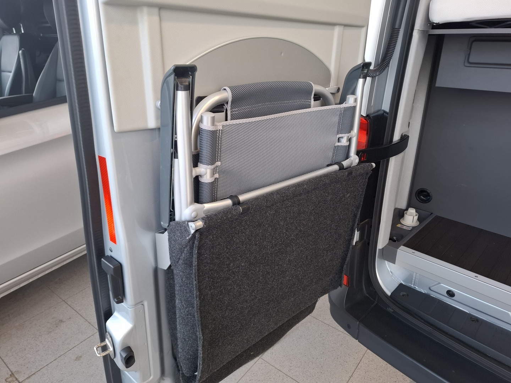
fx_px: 340
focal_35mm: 23
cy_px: 192
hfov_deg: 73.9
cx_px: 256
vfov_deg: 58.9
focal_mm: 5.54
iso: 200
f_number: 1.8
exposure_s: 1/100
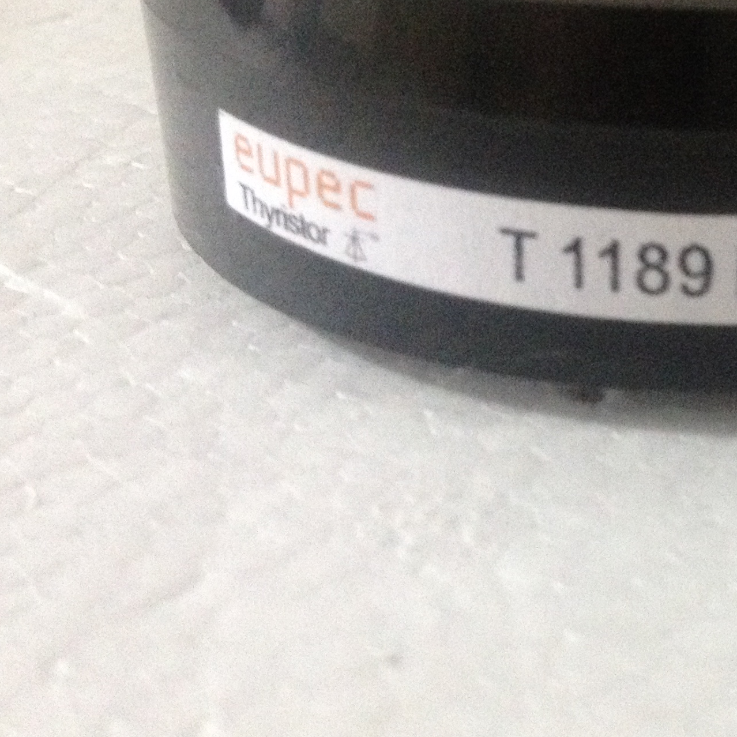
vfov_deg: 21.4
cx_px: 829
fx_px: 1903
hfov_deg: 20.8
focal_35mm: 79
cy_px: 58
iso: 400
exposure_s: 1/20
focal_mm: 4.28
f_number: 2.4
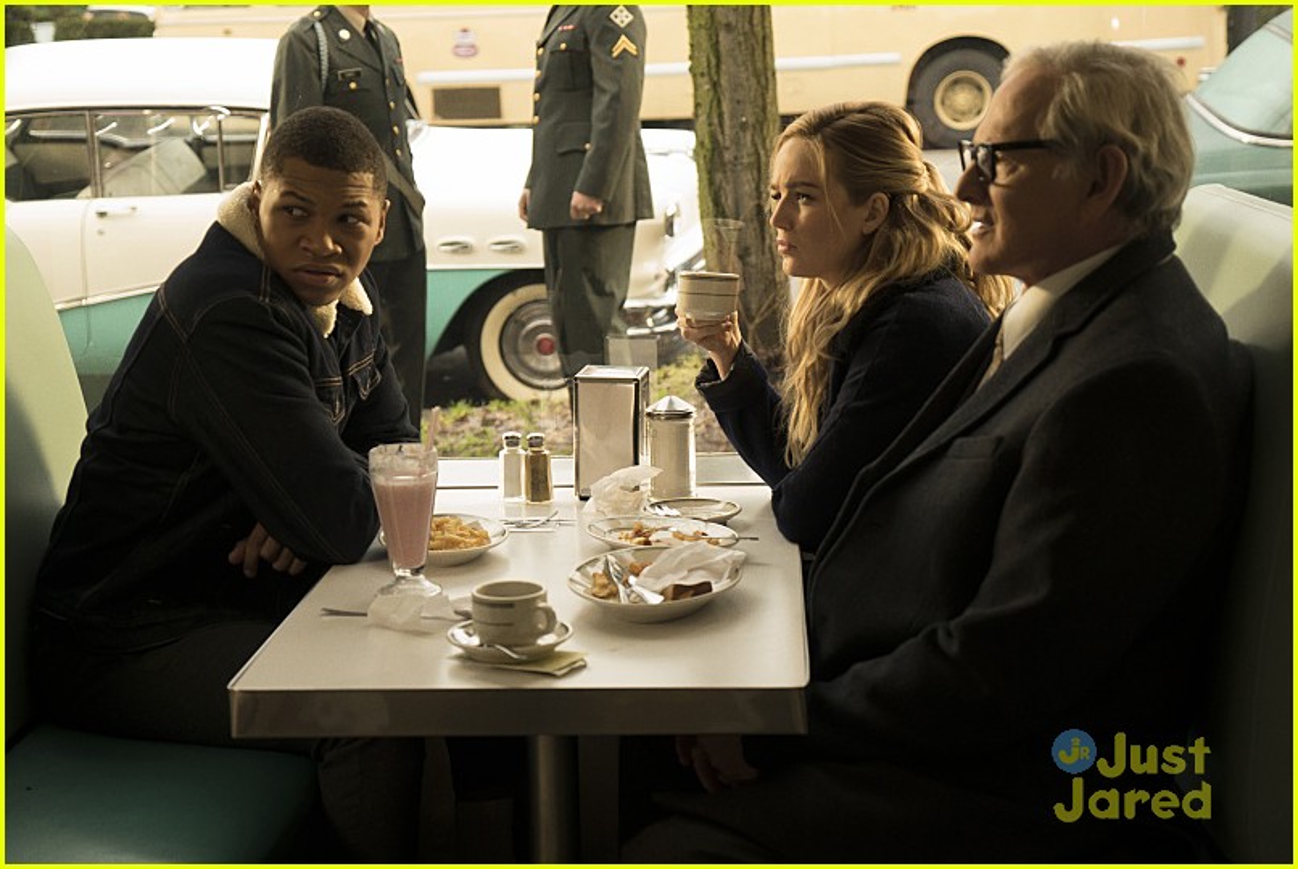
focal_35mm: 53
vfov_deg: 25.6
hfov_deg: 37.5
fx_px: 1914
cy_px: 434
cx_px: 649
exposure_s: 1/160
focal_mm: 53
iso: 2500
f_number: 4
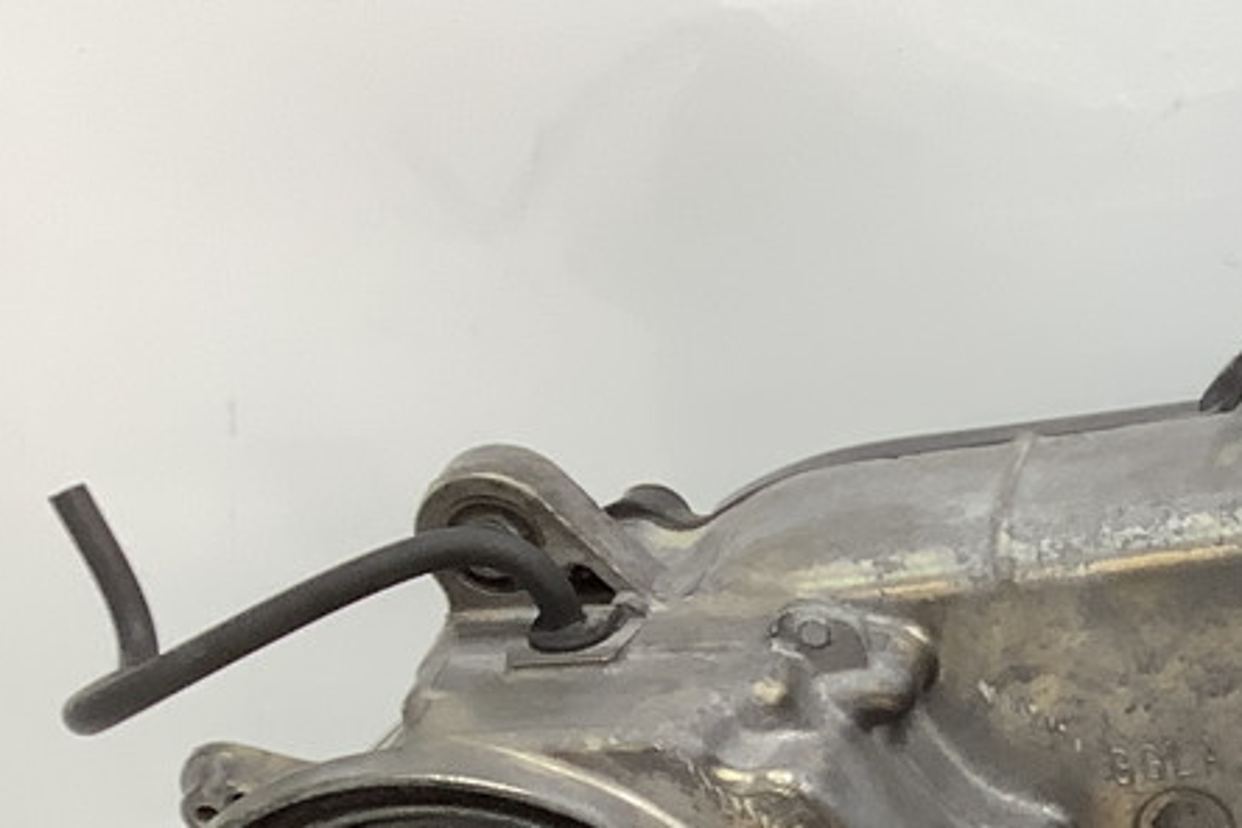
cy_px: 1007
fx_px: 3208
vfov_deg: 14.2
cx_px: 1771
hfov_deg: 19.5
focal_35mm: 93
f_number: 2.4
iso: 50
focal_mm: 3.3
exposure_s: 1/60
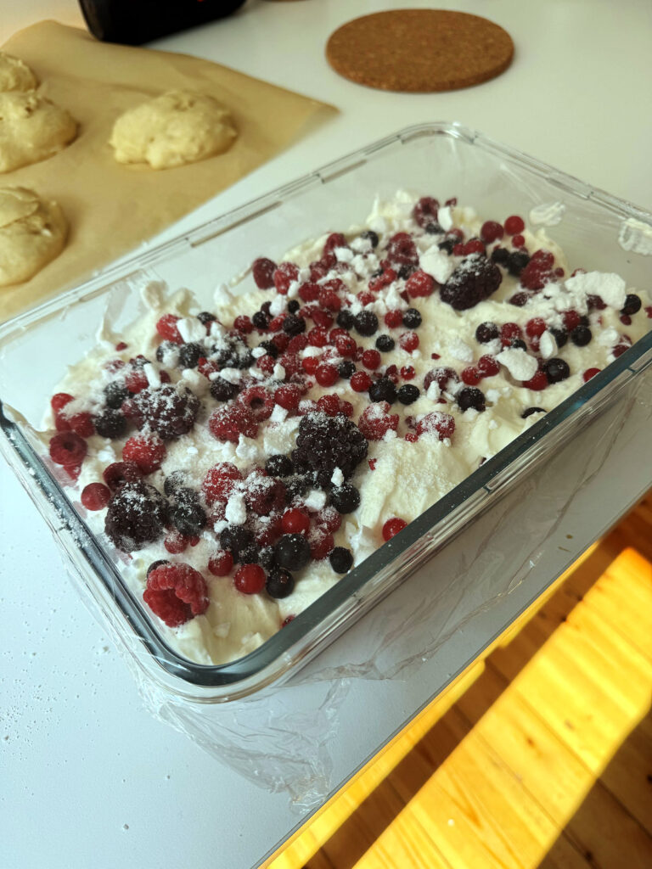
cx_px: 326
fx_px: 603
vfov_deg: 71.6
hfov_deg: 56.8
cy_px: 434
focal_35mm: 24
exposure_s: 1/522
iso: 80
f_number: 1.78
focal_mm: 6.76
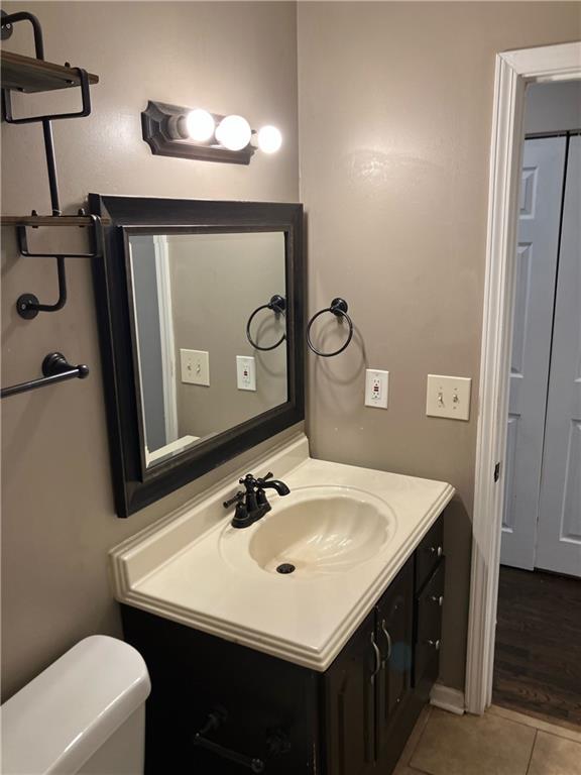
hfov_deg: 49.7
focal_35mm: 28
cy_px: 388
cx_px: 290
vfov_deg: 63.4
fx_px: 627
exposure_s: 1/60
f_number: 1.8
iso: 50
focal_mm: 3.99
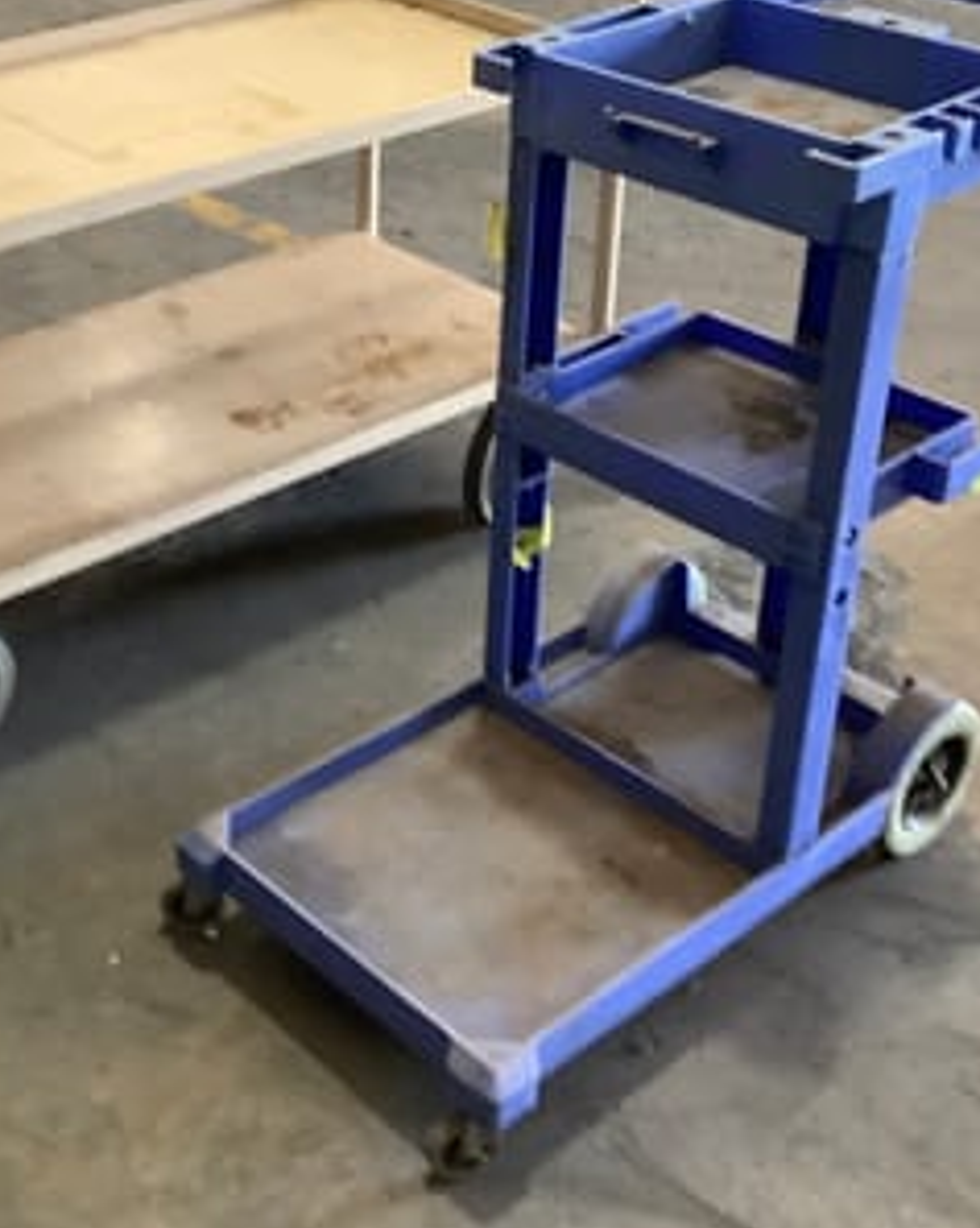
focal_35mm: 51
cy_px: 482
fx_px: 1852
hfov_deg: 29.4
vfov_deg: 36.5
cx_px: 331
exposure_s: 1/33
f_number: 2.4
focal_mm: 3.3
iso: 320
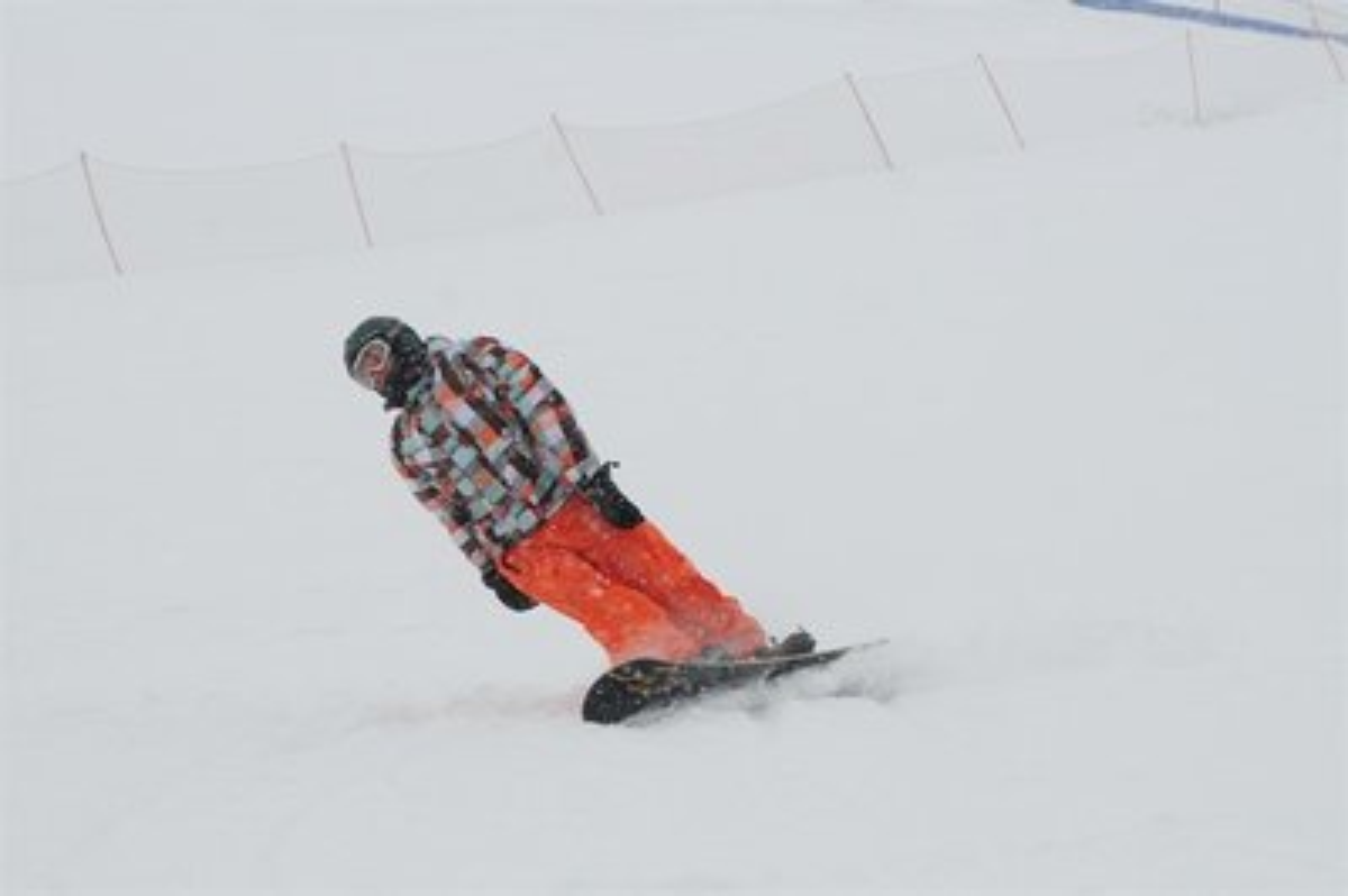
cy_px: 448
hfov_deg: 10.2
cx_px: 674
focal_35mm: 202
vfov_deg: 6.8
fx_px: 7576
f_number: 5.6
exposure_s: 1/800
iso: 320
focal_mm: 135
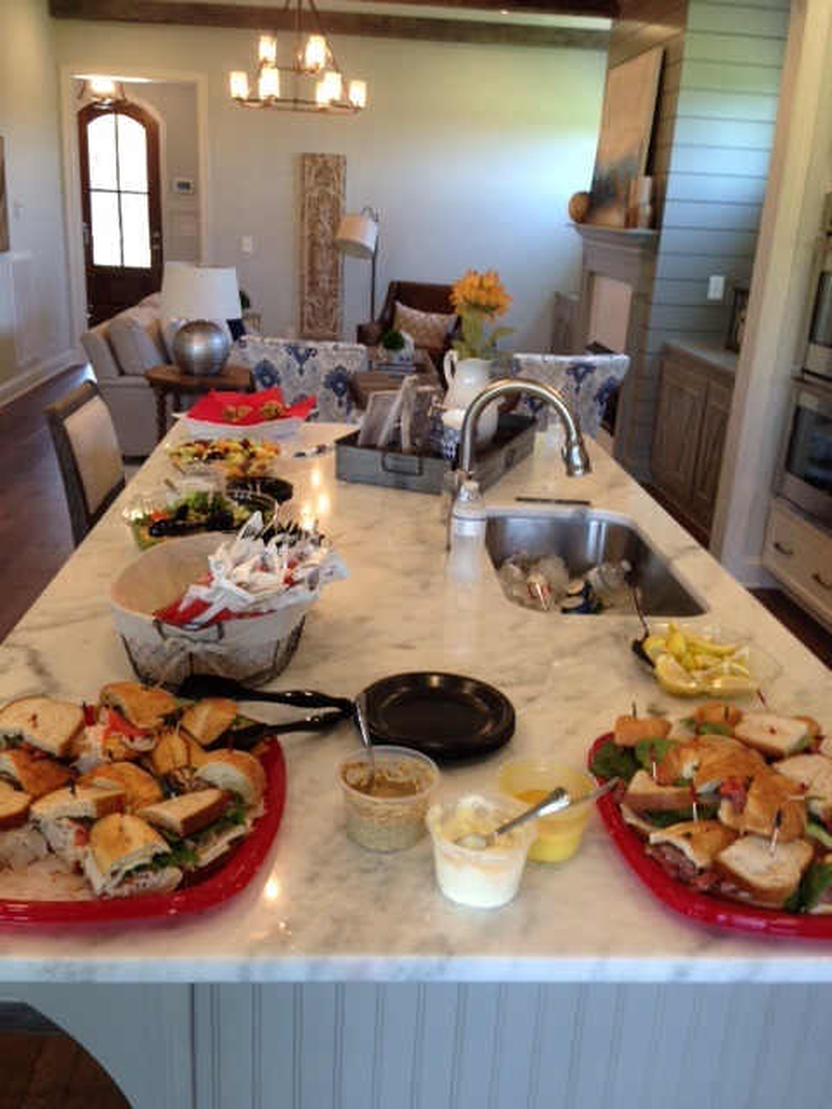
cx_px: 416
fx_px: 1058
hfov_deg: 42.9
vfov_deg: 55.4
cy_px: 554
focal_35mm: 33
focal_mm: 4.12
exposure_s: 1/24
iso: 50
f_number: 2.4
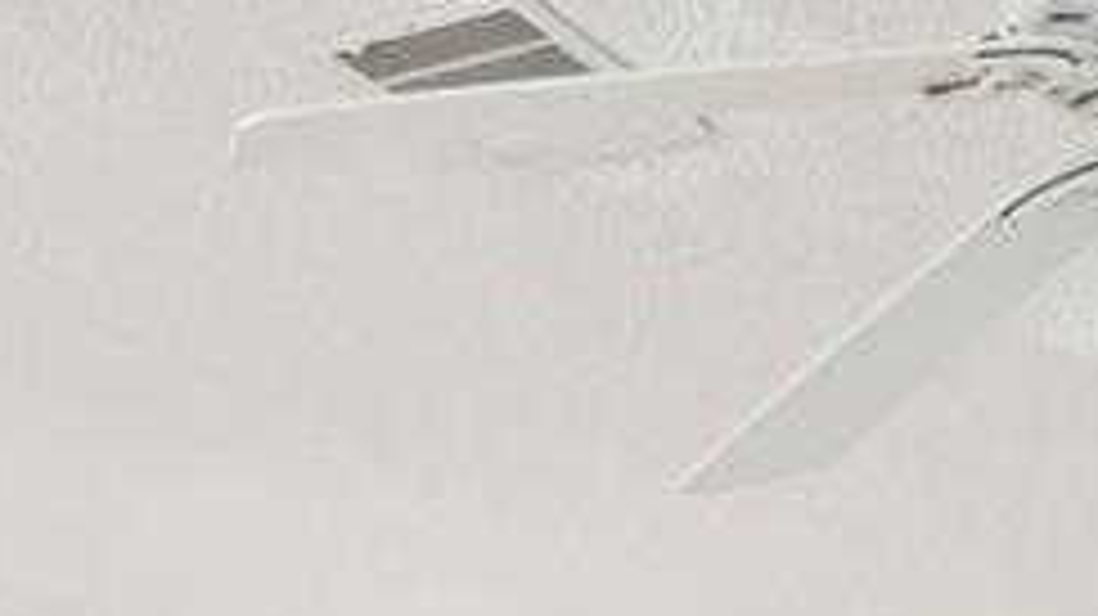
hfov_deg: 21.8
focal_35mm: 96
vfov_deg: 10.7
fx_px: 2794
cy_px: 1486
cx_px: 122
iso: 400
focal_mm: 14
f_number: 8
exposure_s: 1/30
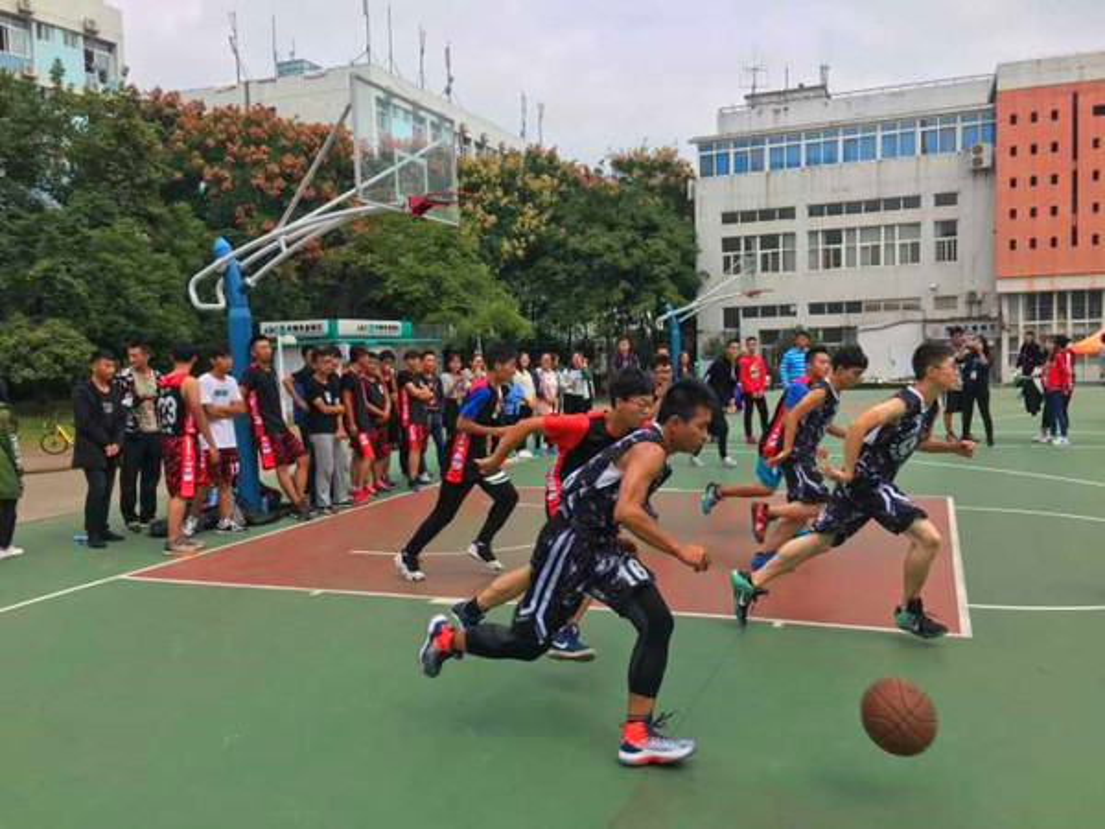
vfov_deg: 48.2
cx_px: 552
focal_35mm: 29
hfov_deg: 61.7
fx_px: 926
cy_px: 414
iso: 25
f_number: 2.2
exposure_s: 1/712
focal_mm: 4.15
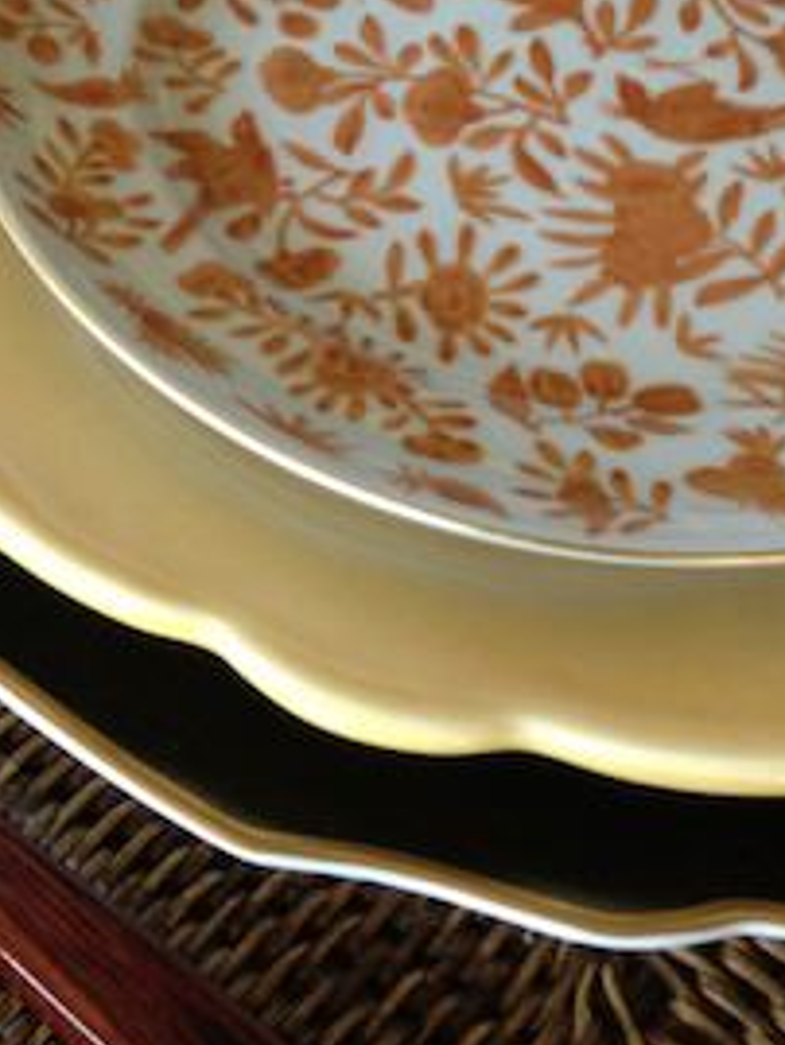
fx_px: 3142
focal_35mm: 104
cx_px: 288
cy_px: -280
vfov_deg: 17.8
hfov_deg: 14.2
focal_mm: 4.28
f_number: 2.4
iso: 100
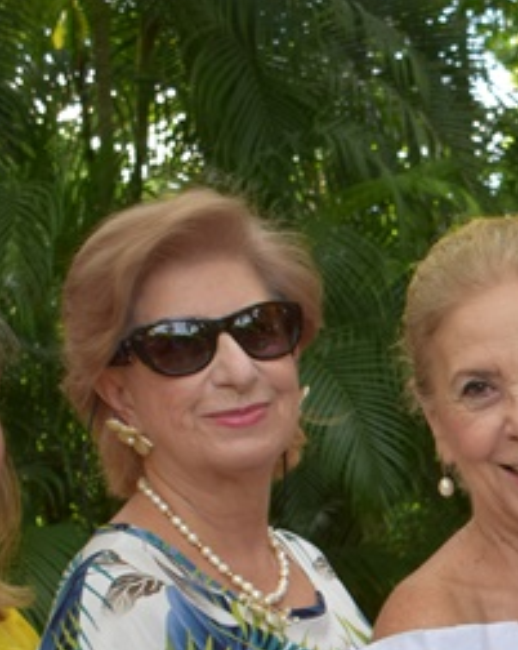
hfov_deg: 11.6
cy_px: 796
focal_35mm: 126
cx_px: 835
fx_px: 2419
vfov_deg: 14.7
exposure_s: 1/80
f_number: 3.8
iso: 200
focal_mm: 22
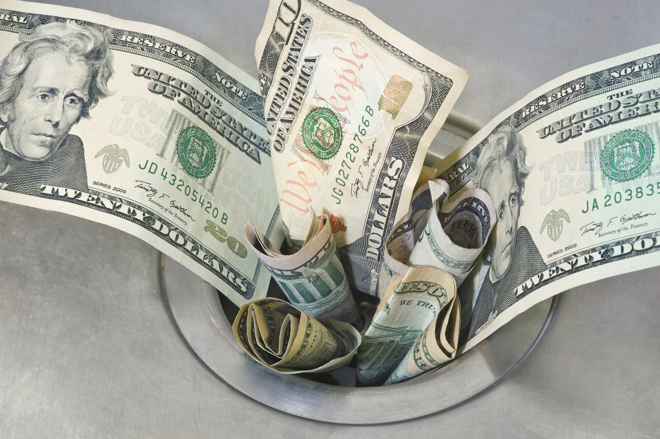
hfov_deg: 19.5
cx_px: 330
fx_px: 1924
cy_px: 220
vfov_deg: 13.0
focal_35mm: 105
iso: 100
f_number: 22
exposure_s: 3
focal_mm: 105
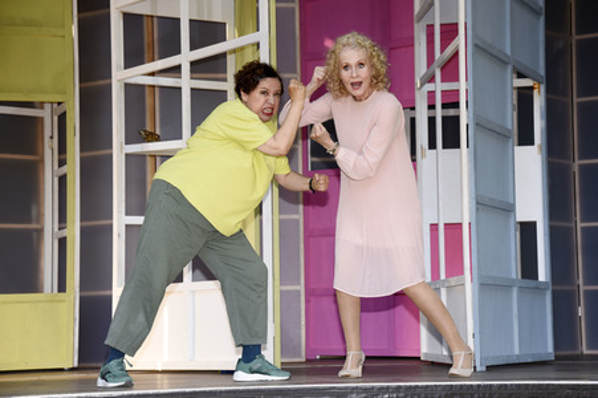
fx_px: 1245
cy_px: 199
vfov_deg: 18.2
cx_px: 299
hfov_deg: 27.0
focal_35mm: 75
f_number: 6.3
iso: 800
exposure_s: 1/160
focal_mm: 75
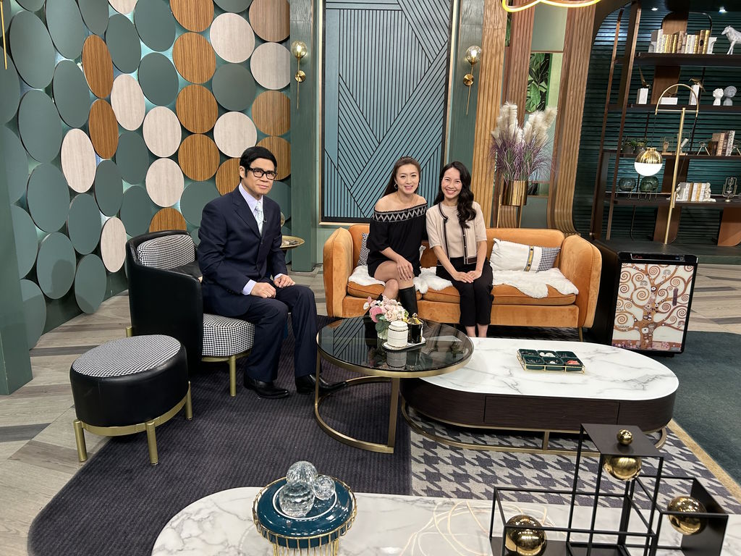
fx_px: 557
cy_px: 278
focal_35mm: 26
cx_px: 370
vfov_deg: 53.1
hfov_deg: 67.3
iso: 125
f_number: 1.5
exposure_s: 1/100
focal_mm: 5.7
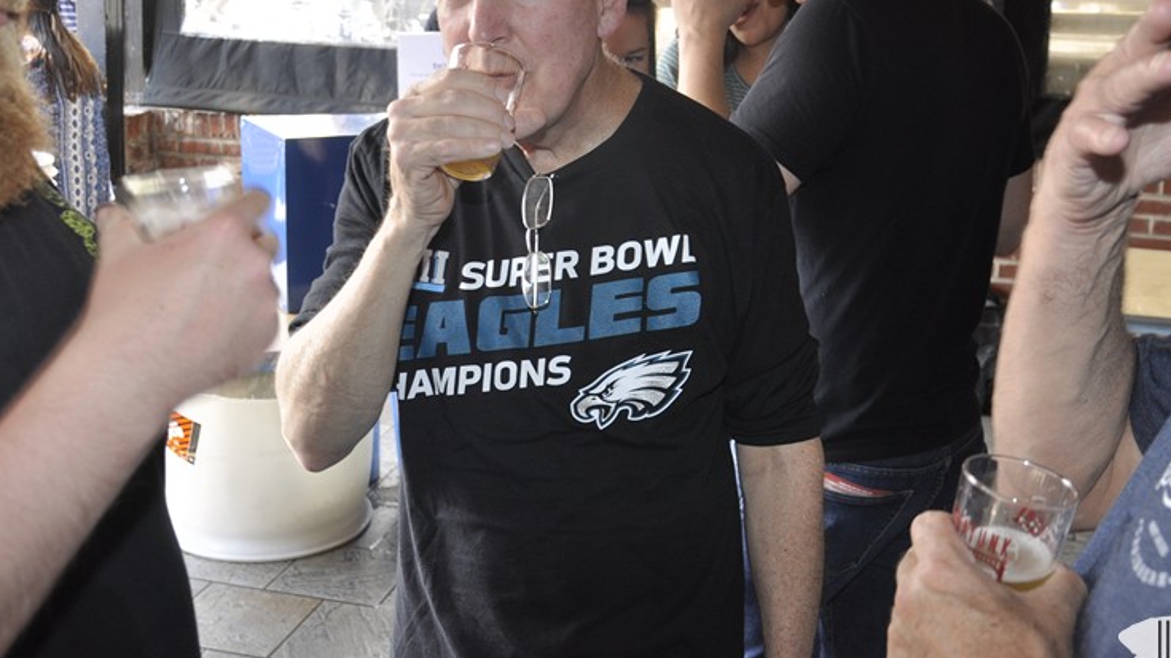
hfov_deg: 43.7
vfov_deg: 25.1
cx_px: 591
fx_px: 1459
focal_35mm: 47
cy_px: 170
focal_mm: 22
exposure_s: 1/60
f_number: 5
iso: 400
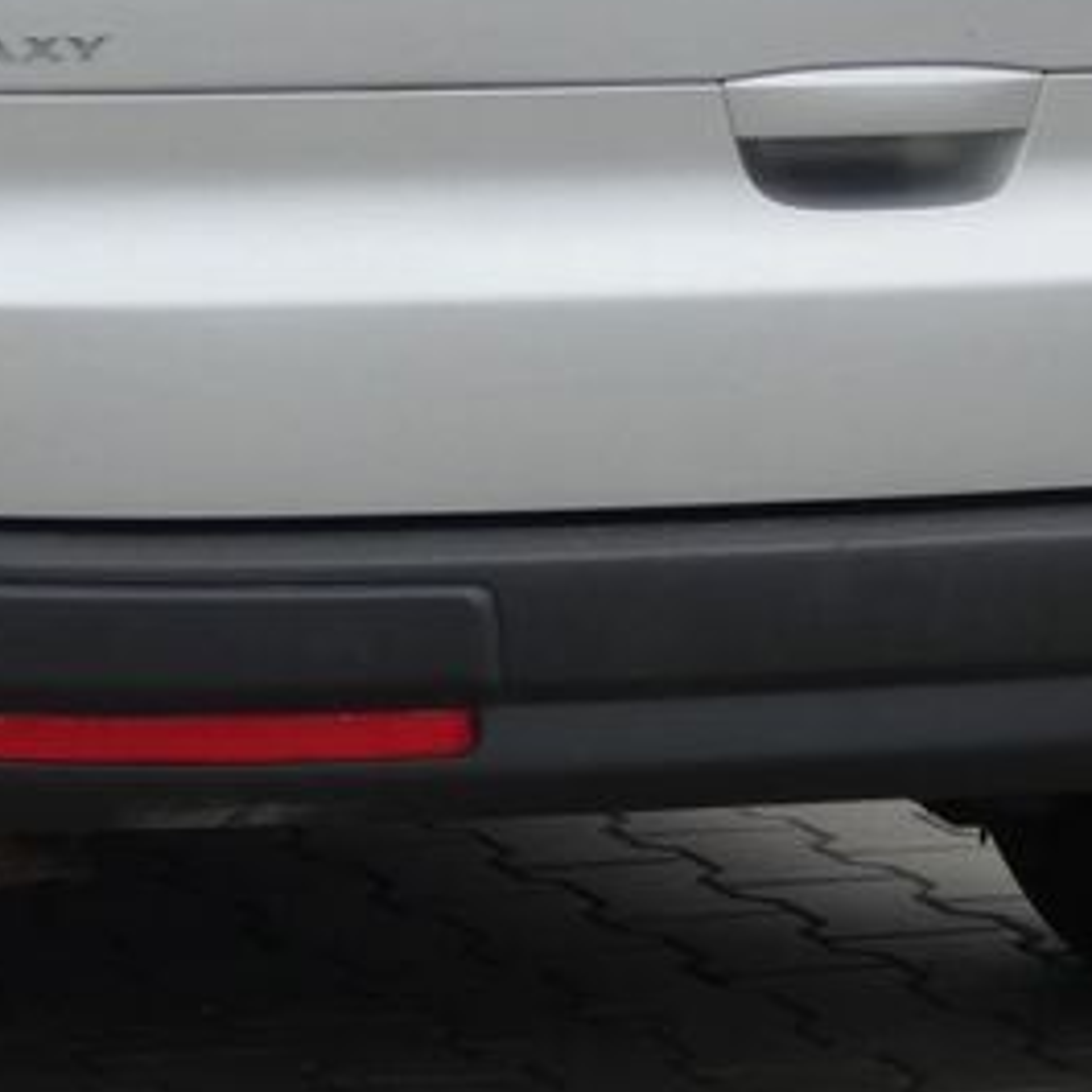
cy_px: -194
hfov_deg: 6.5
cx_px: -29
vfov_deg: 6.4
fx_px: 9636
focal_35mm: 270
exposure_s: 1/250
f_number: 4.5
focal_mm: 14.1
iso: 80
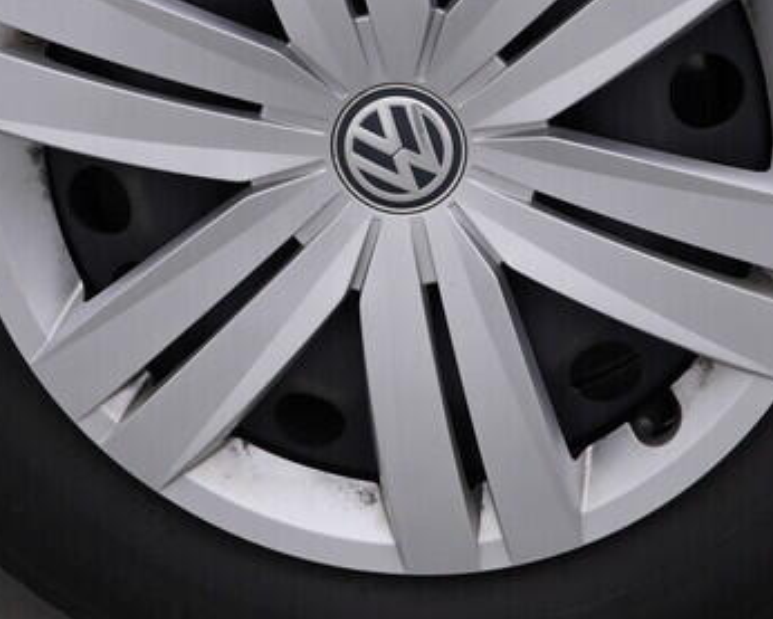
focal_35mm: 100
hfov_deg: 19.2
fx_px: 2288
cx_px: 449
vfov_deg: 15.2
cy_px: 59
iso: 125
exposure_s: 1/100
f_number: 4.5
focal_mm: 24
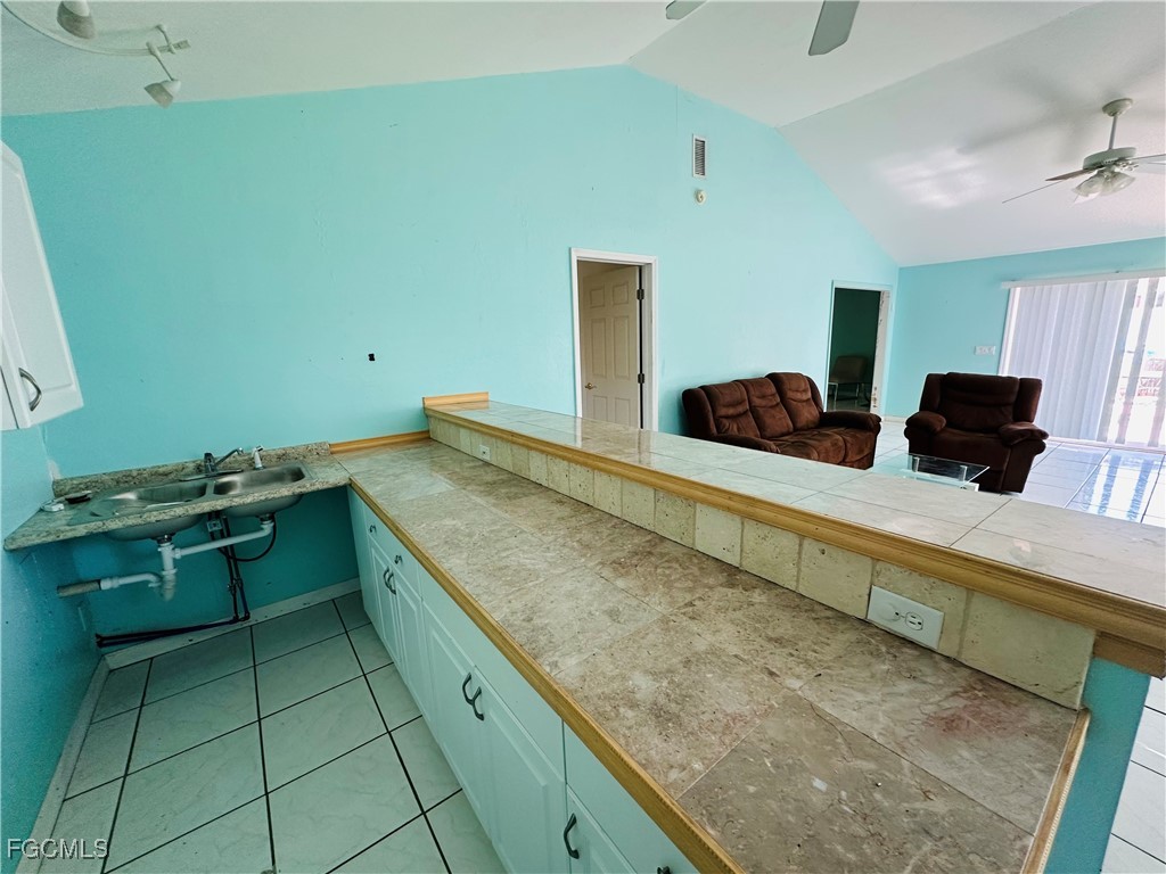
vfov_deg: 85.7
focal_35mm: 14
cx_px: 583
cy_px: 437
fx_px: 472
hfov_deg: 102.1
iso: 160
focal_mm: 2.22
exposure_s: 1/99
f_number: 2.2
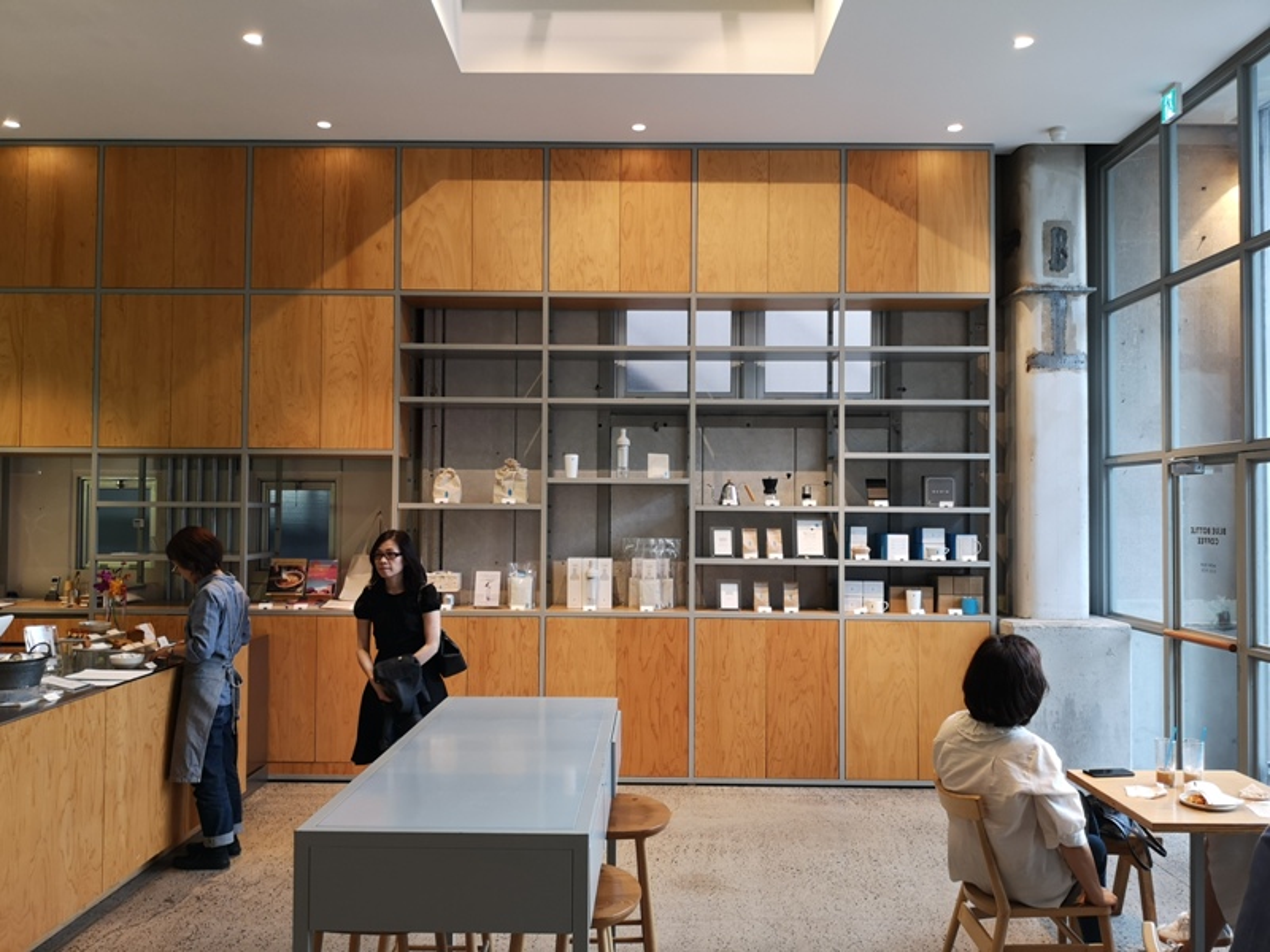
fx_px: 991
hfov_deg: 65.3
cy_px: 476
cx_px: 635
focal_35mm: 27
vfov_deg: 51.4
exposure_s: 1/50
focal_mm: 3.95
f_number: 1.8
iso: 100
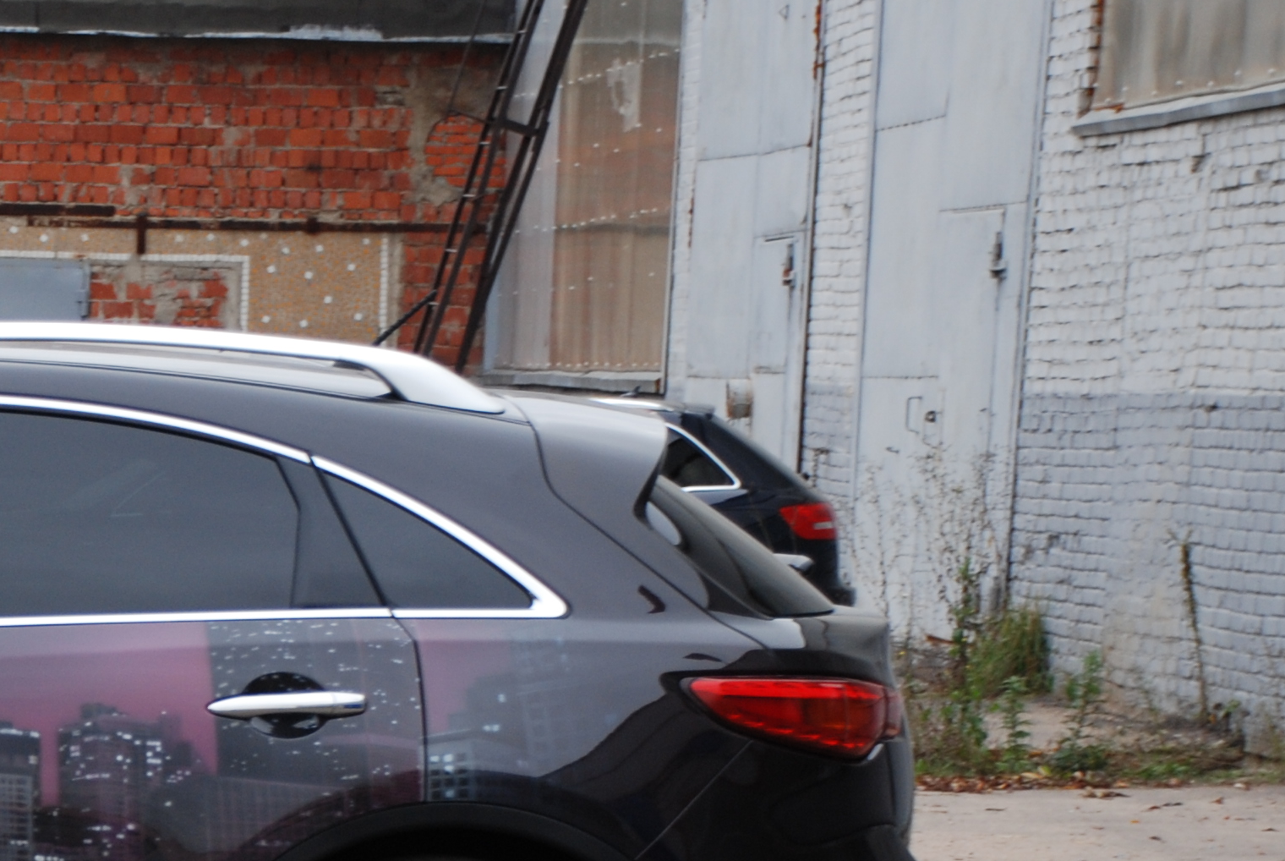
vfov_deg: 7.2
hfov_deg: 10.6
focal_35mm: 191
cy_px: 961
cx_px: -301
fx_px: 6827
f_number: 5
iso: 200
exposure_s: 1/200
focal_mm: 50
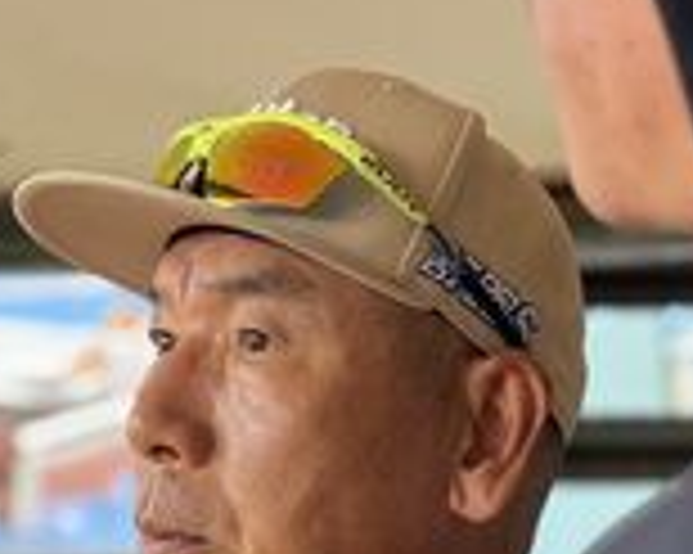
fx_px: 2501
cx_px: 468
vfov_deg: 12.5
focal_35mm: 122
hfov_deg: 15.7
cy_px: 572
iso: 80
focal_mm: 6.76
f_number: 1.78
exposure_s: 1/239
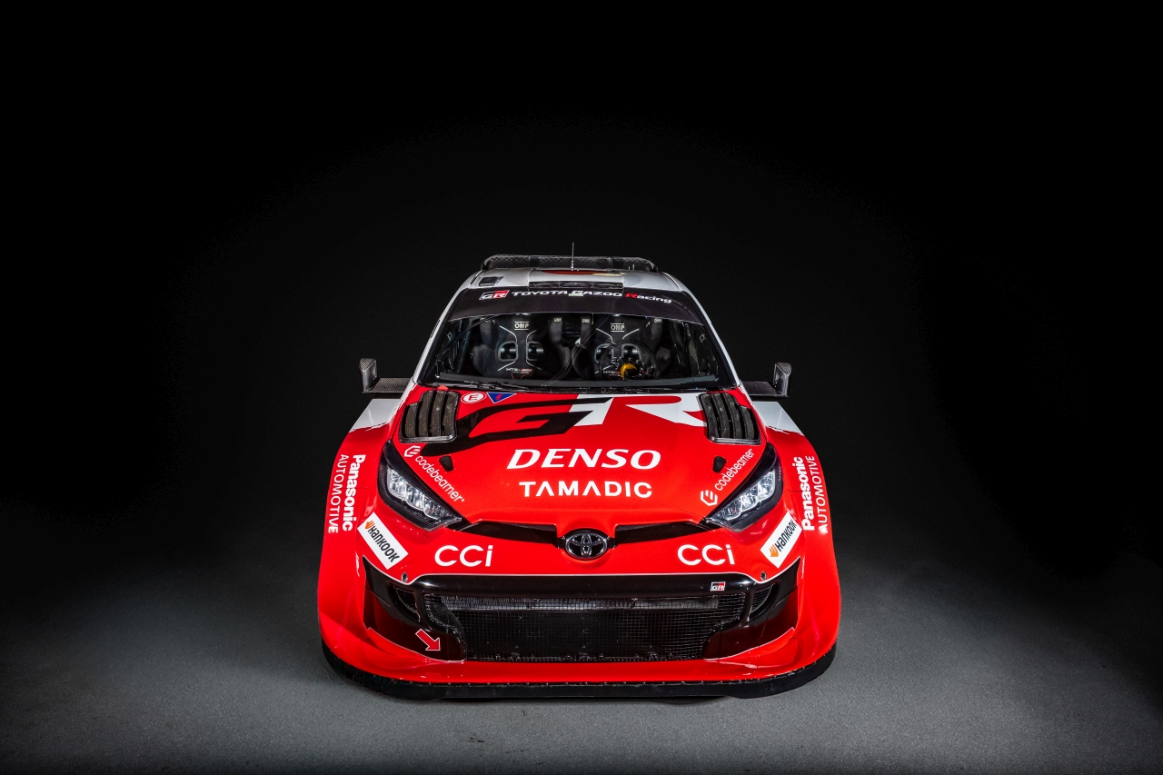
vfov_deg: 53.1
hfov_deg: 73.8
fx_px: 775
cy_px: 388
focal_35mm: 24
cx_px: 582
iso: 800
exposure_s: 1/320
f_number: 8
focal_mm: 16
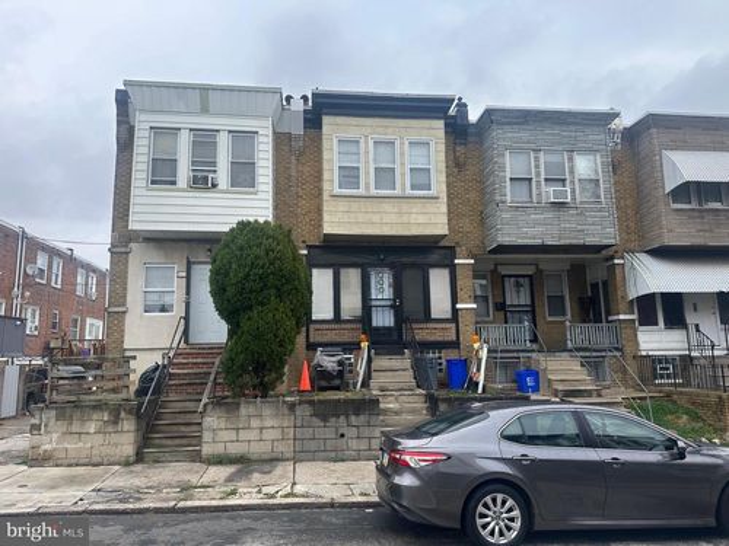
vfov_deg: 56.8
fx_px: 505
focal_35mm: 24
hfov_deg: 71.6
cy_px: 273
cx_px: 364
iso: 80
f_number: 1.78
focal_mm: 6.86
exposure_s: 1/1095
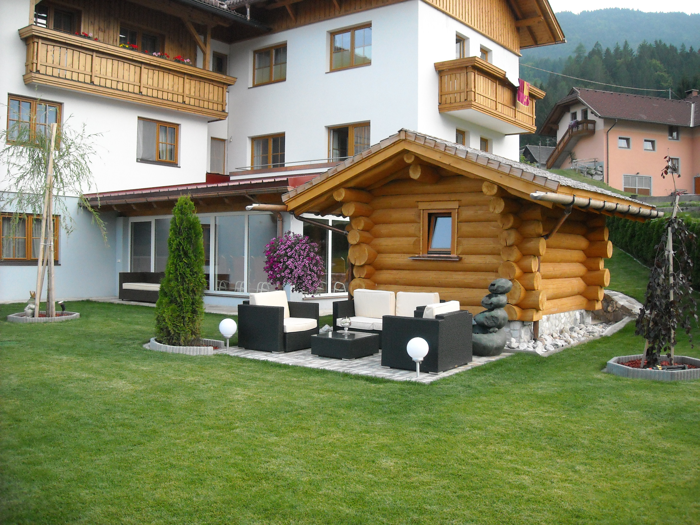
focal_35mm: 35
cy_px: 262
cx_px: 350
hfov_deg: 52.6
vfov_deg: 40.7
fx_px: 708
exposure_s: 1/184
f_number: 2.8
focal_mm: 5.7
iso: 295
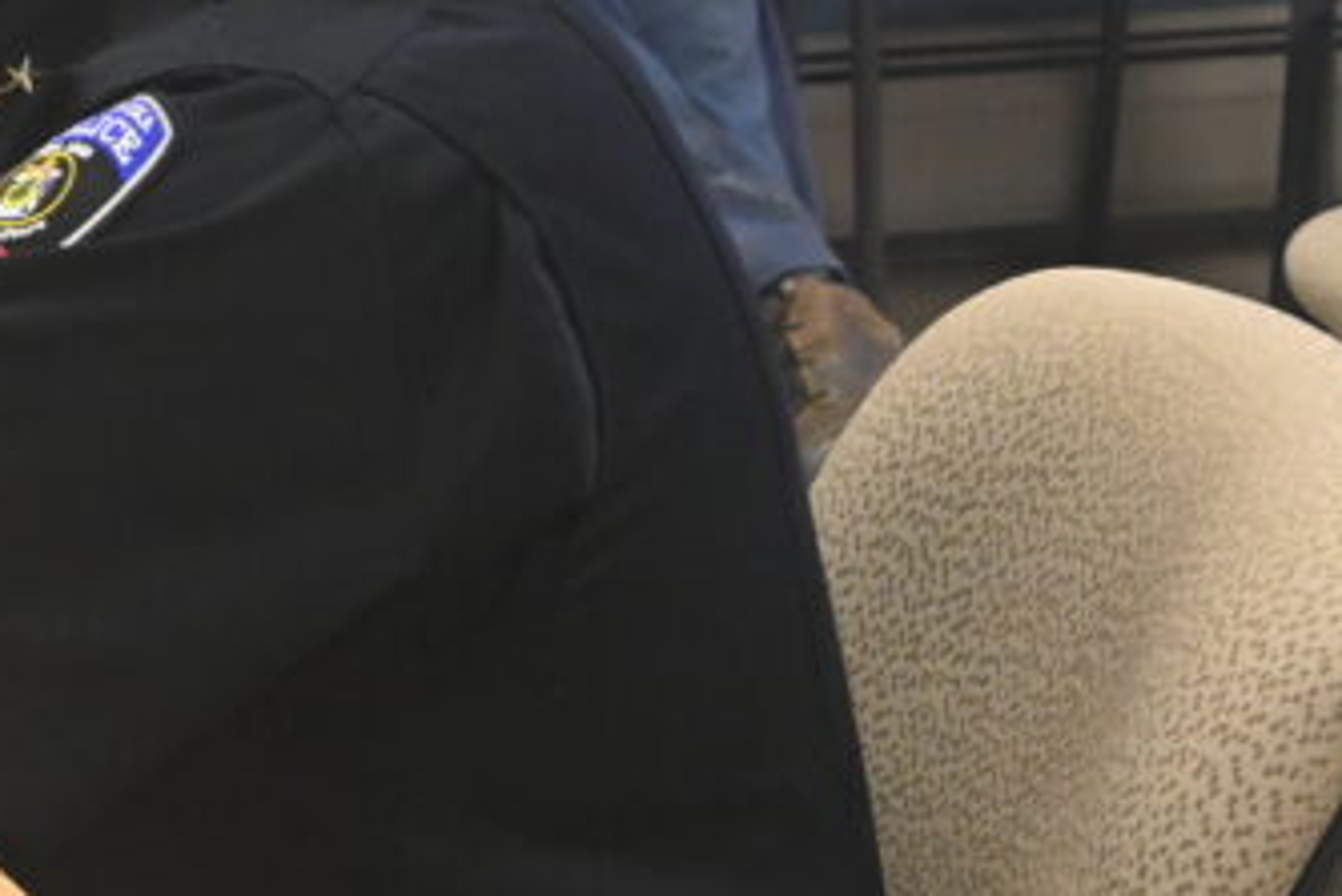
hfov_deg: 10.5
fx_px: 7197
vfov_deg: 7.1
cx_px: -281
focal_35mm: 193
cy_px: -203
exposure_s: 1/160
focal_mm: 42
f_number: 6.3
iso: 2500
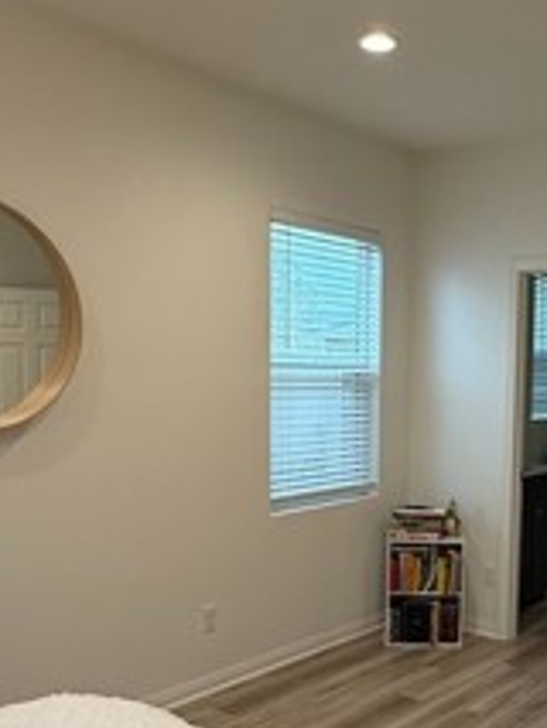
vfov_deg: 44.4
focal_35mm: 42
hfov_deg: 33.7
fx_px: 884
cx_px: 407
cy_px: 458
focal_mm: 2.22
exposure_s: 1/120
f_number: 2.2
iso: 200
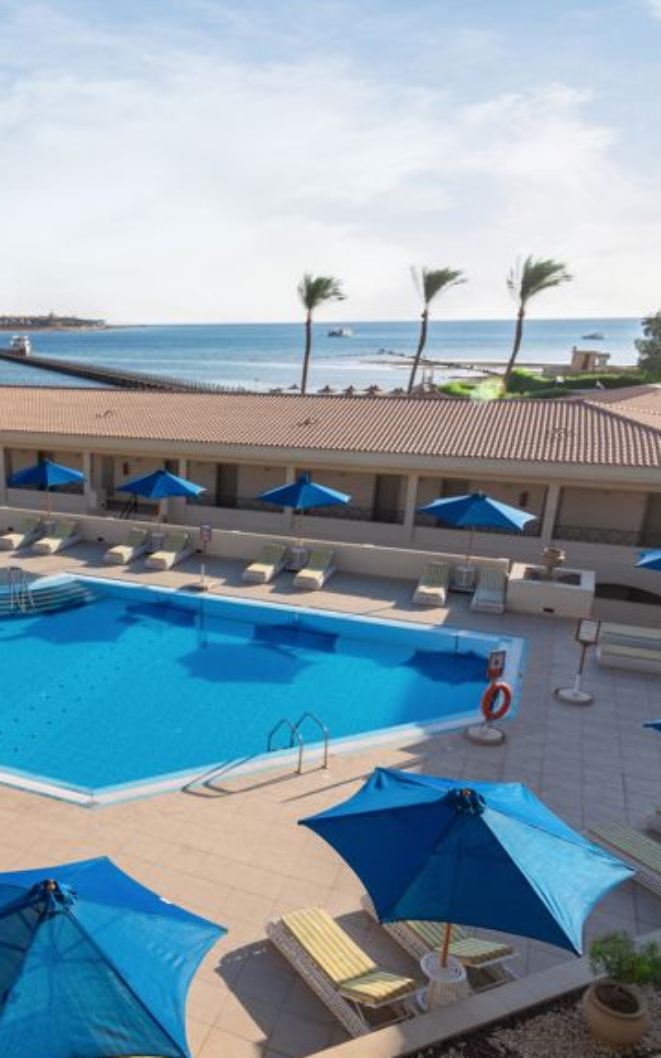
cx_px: 110
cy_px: 582
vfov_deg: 64.5
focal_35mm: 29
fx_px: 836
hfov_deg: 40.9
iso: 100
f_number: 10
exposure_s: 1/80
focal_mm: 16
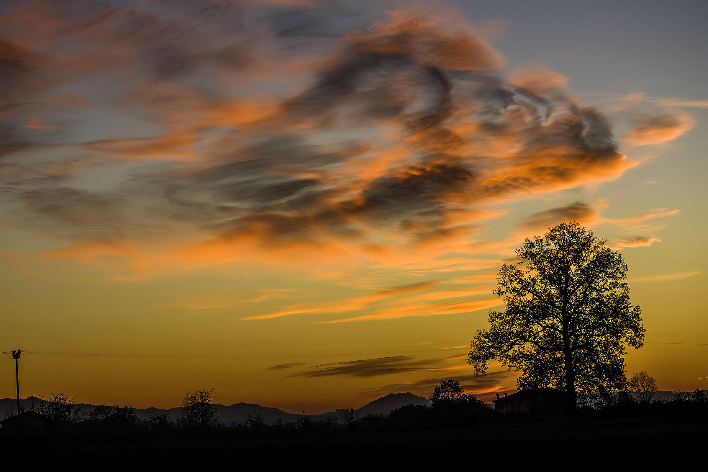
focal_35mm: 105
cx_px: 354
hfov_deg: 19.5
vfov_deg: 13.0
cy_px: 236
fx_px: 2064
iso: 200
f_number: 7.1
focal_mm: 70
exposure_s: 1/320
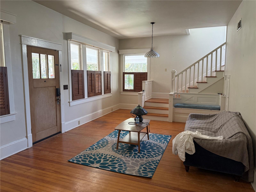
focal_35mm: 24
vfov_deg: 56.8
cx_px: 128
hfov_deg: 71.6
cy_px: 96
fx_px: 177
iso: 200
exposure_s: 1/62
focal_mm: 6.76
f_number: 1.78
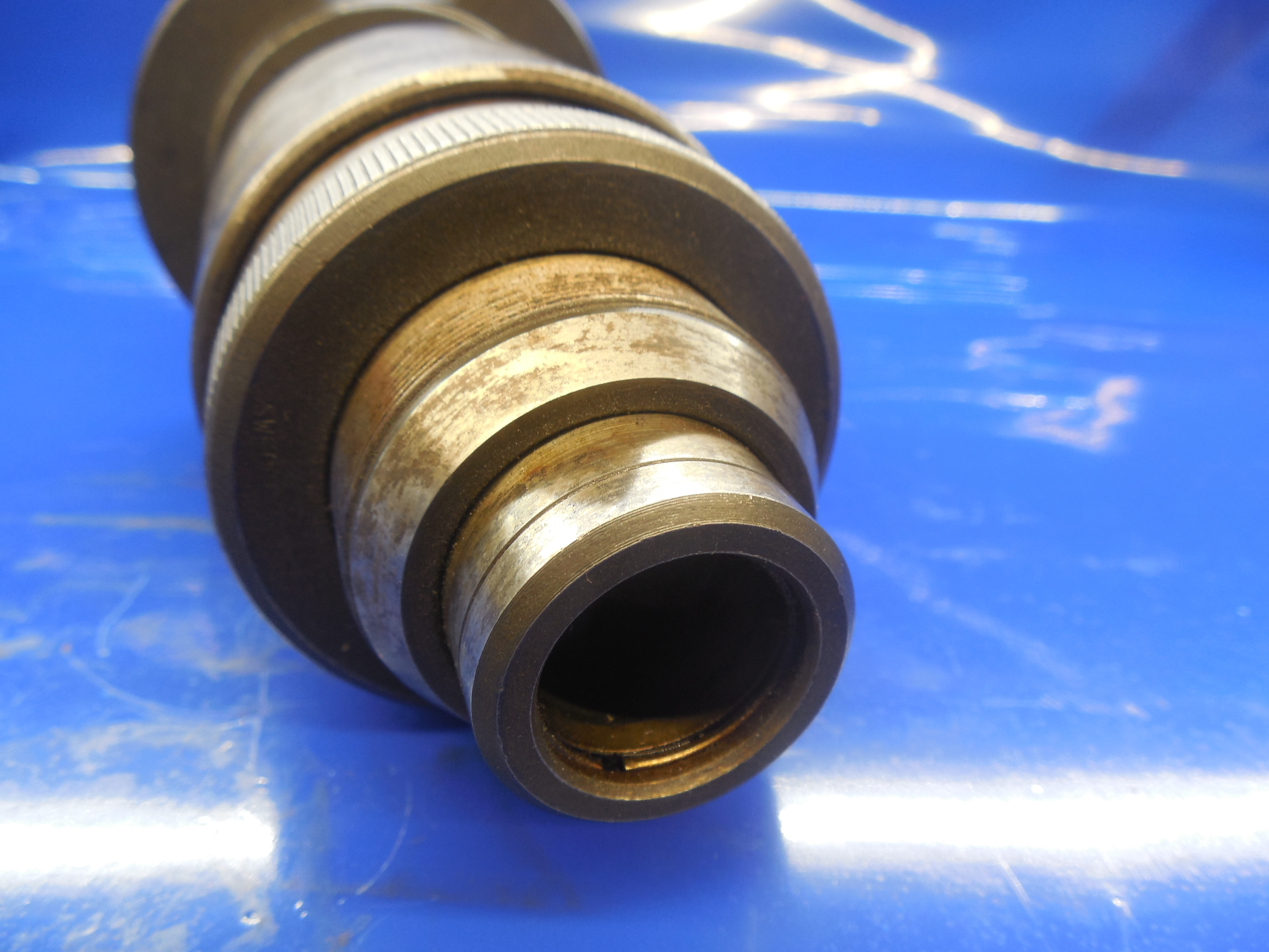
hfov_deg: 69.4
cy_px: 476
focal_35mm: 25
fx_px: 916
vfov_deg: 54.9
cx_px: 634
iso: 125
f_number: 3.3
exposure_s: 1/40
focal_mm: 4.5
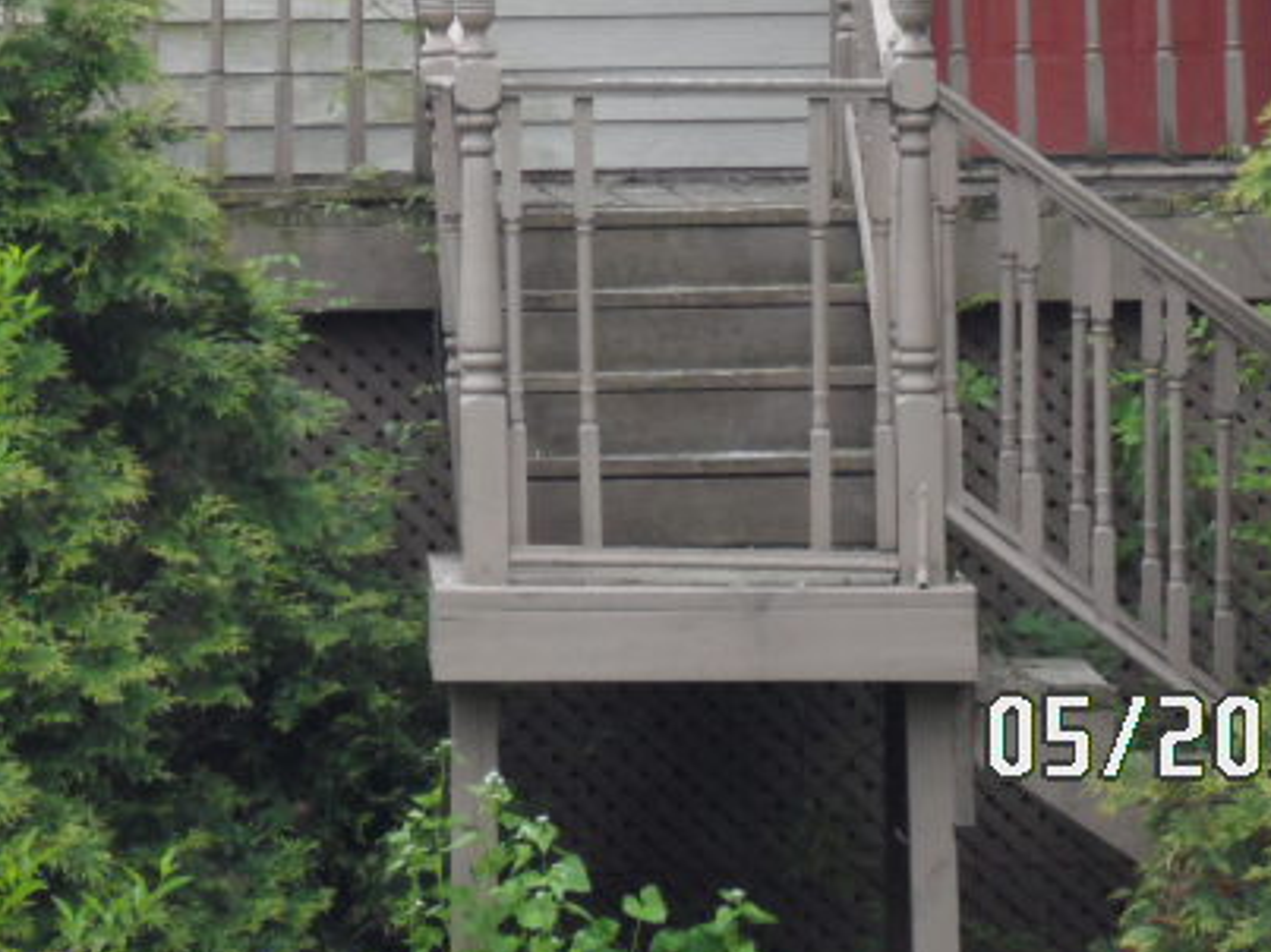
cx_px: 451
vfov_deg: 4.7
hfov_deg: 6.2
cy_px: -236
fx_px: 11673
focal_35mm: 318
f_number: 6.3
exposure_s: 1/60
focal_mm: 22.5
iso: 240
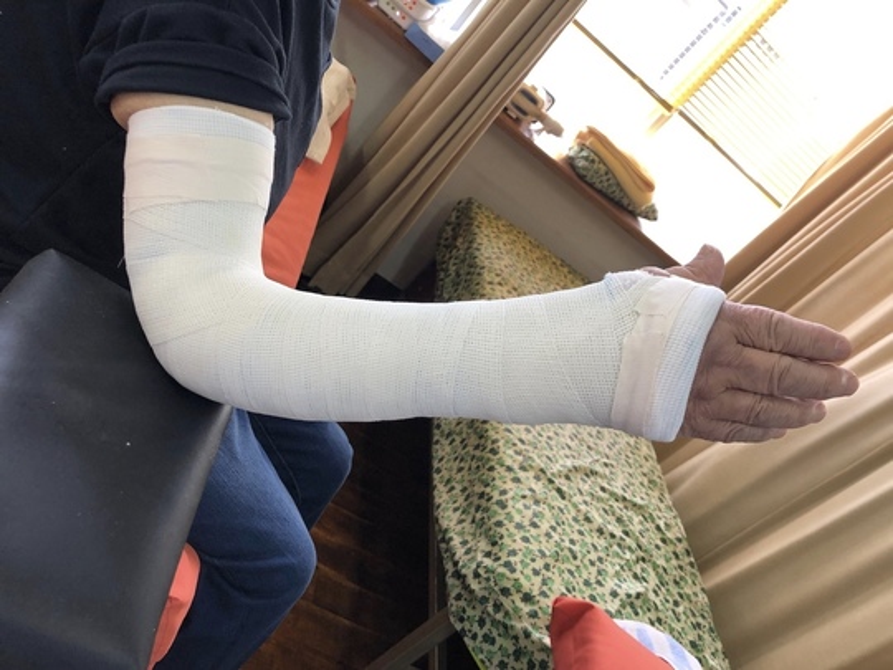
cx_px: 446
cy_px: 335
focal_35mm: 28
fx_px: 722
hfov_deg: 63.4
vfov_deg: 49.7
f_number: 1.8
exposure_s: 1/30
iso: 25
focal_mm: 4
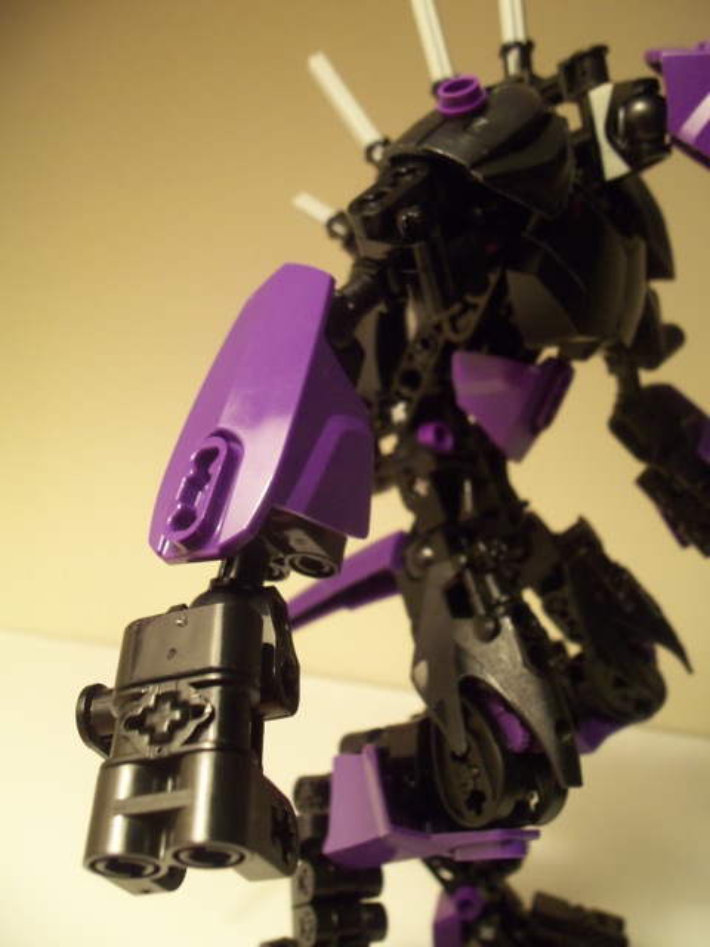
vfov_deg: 61.7
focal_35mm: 29
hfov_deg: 48.2
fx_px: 793
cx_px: 355
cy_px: 474
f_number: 3.4
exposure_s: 1/30
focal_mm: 5.2
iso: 160
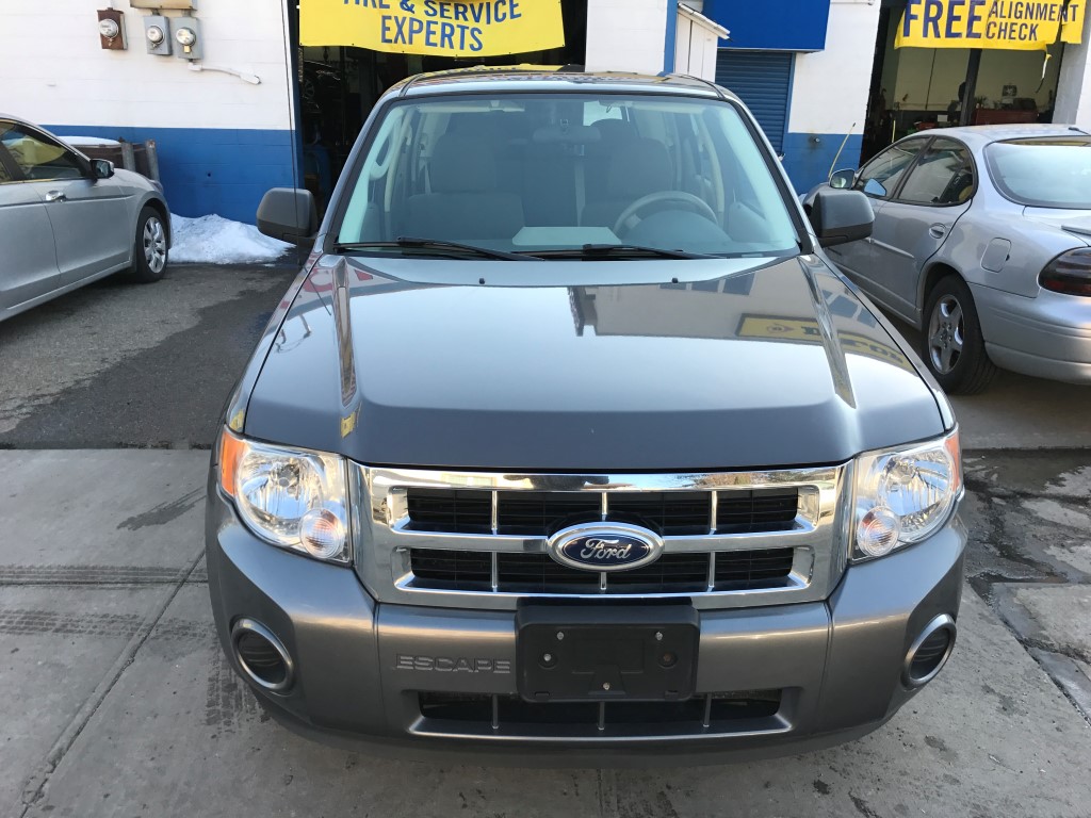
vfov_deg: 49.7
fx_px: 882
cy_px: 409
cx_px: 546
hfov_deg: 63.4
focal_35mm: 28
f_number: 1.8
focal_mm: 3.99
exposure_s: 1/449
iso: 20
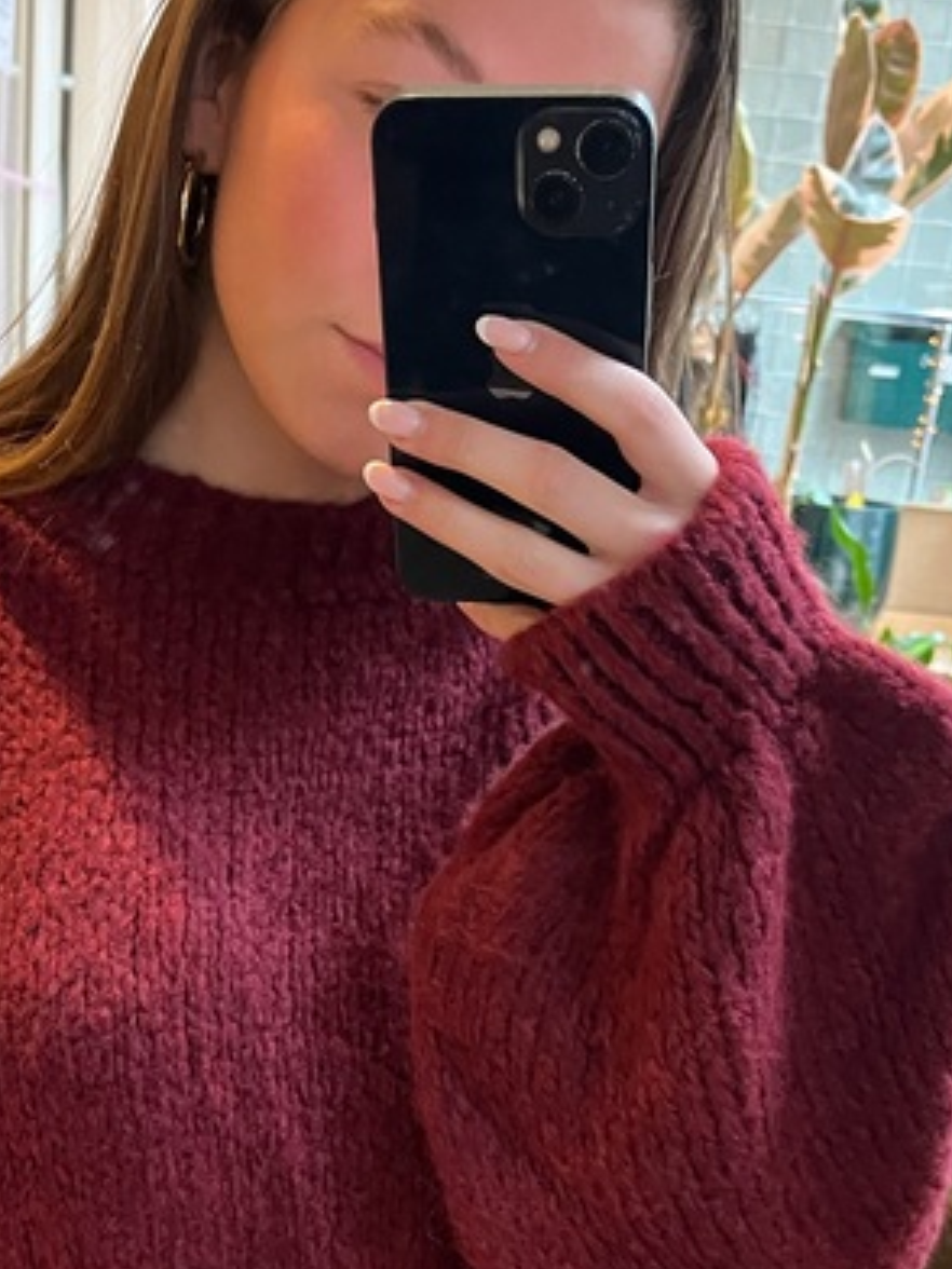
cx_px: 366
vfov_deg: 34.6
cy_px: 1081
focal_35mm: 53
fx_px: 1943
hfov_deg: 27.4
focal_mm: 5.1
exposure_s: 1/25
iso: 640
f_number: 1.6
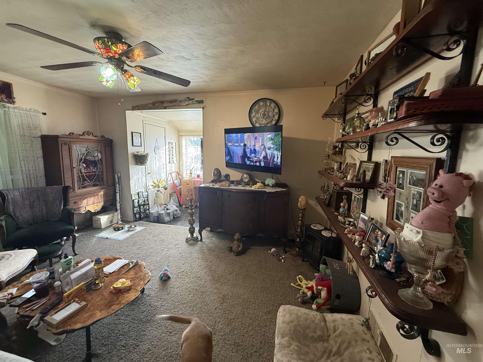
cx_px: 242
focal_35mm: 14
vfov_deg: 85.7
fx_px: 195
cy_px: 181
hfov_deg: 102.1
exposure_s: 1/60
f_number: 2.2
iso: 250
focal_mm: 2.22
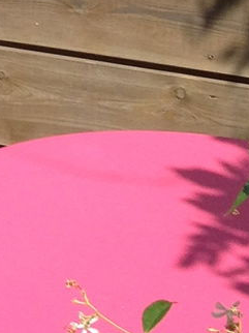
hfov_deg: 6.3
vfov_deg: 8.2
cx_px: -178
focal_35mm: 232
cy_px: -258
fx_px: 2228
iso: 50
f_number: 2.4
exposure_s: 1/1381
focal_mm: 4.28
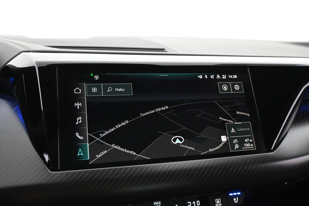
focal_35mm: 34
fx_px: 296
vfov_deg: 38.4
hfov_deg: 55.1
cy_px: 103
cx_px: 154
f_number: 4.2
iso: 1600
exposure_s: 1/15
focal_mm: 23
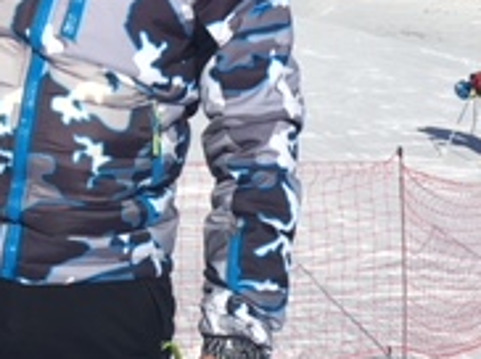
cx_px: 37
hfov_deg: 18.9
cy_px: -153
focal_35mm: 102
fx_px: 1415
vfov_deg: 13.7
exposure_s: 1/3344
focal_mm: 4.15
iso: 25
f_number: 2.2
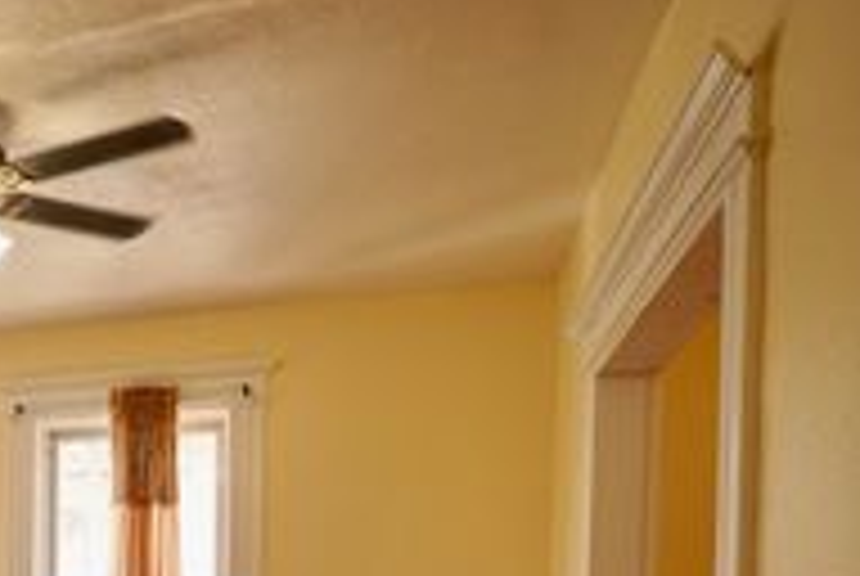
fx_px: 1125
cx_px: -207
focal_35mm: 47
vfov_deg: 26.2
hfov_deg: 33.1
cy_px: 659
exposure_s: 1/100
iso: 200
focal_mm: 18
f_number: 3.2
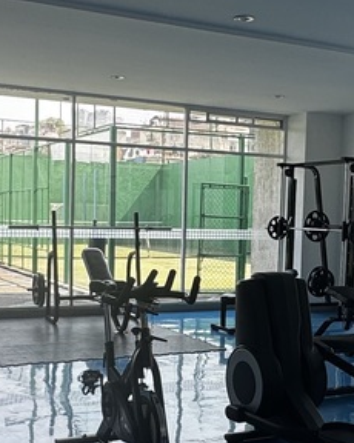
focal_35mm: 57
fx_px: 747
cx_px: 212
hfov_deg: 26.6
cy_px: 271
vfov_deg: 32.9
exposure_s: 1/241
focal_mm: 2.22
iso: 40
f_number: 2.2
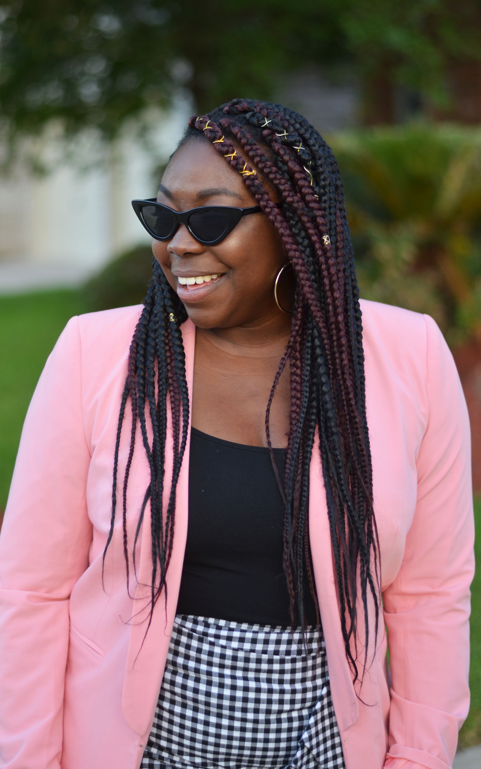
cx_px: 227
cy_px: 384
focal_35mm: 77
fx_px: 1615
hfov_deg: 16.9
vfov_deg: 26.8
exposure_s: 1/750
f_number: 1.8
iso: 320
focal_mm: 50
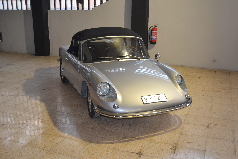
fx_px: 258
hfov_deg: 49.6
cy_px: 80
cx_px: 119
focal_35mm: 39
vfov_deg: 34.2
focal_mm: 26
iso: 400
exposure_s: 1/60
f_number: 4
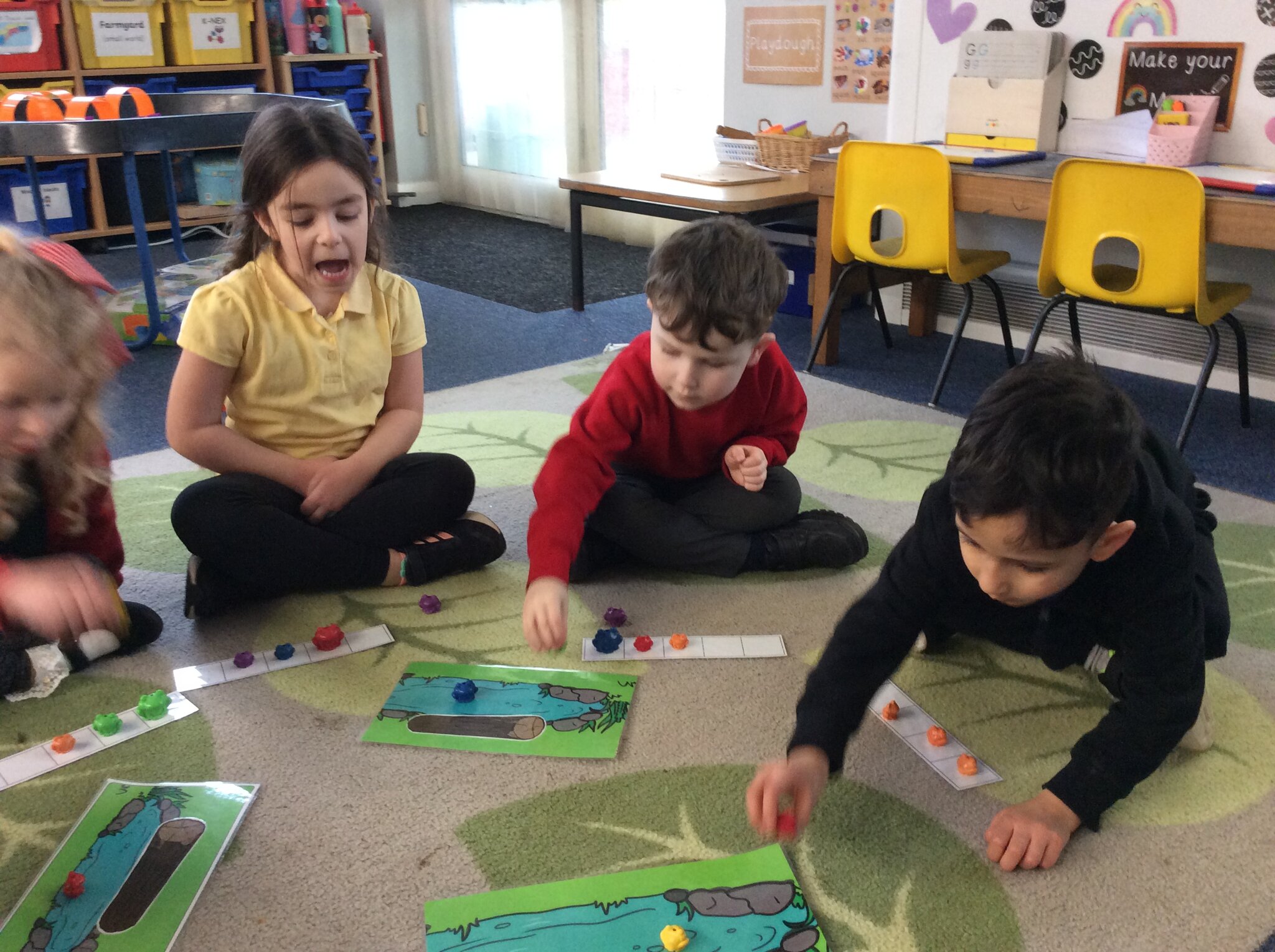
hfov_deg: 56.9
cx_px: 638
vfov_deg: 44.1
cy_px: 476
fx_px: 1177
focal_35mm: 32
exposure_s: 1/25
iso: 125
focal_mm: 3.3
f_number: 2.4
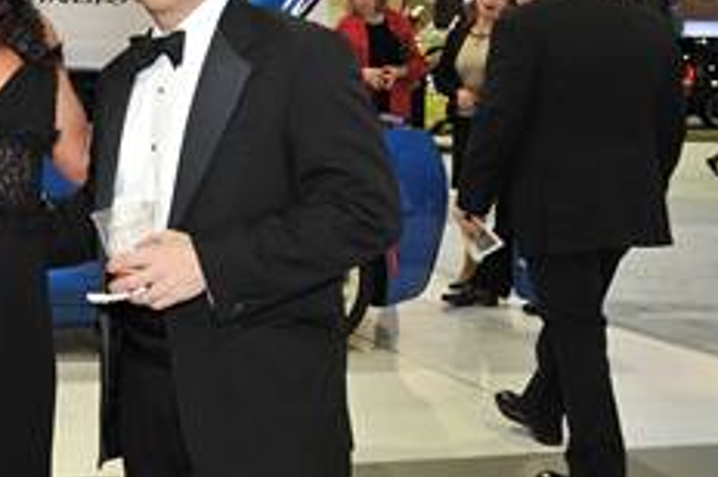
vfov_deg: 17.8
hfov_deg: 25.1
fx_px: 1514
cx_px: -37
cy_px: 102
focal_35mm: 76
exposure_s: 1/160
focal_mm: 32
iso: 1600
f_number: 5.6
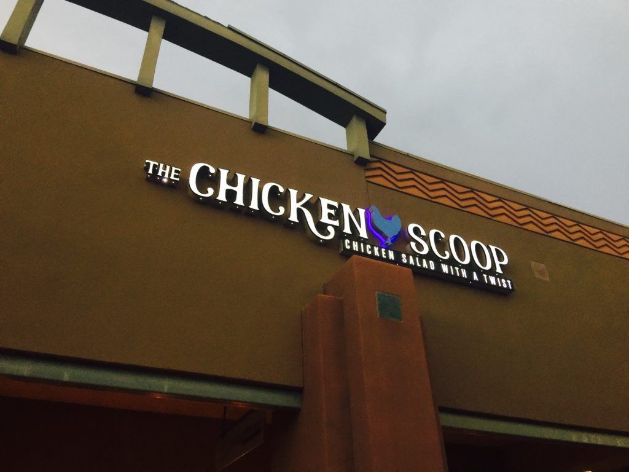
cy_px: 236
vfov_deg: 48.2
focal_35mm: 29
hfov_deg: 61.7
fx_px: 527
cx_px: 314
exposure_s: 1/15
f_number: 2.2
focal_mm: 4.15
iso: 64
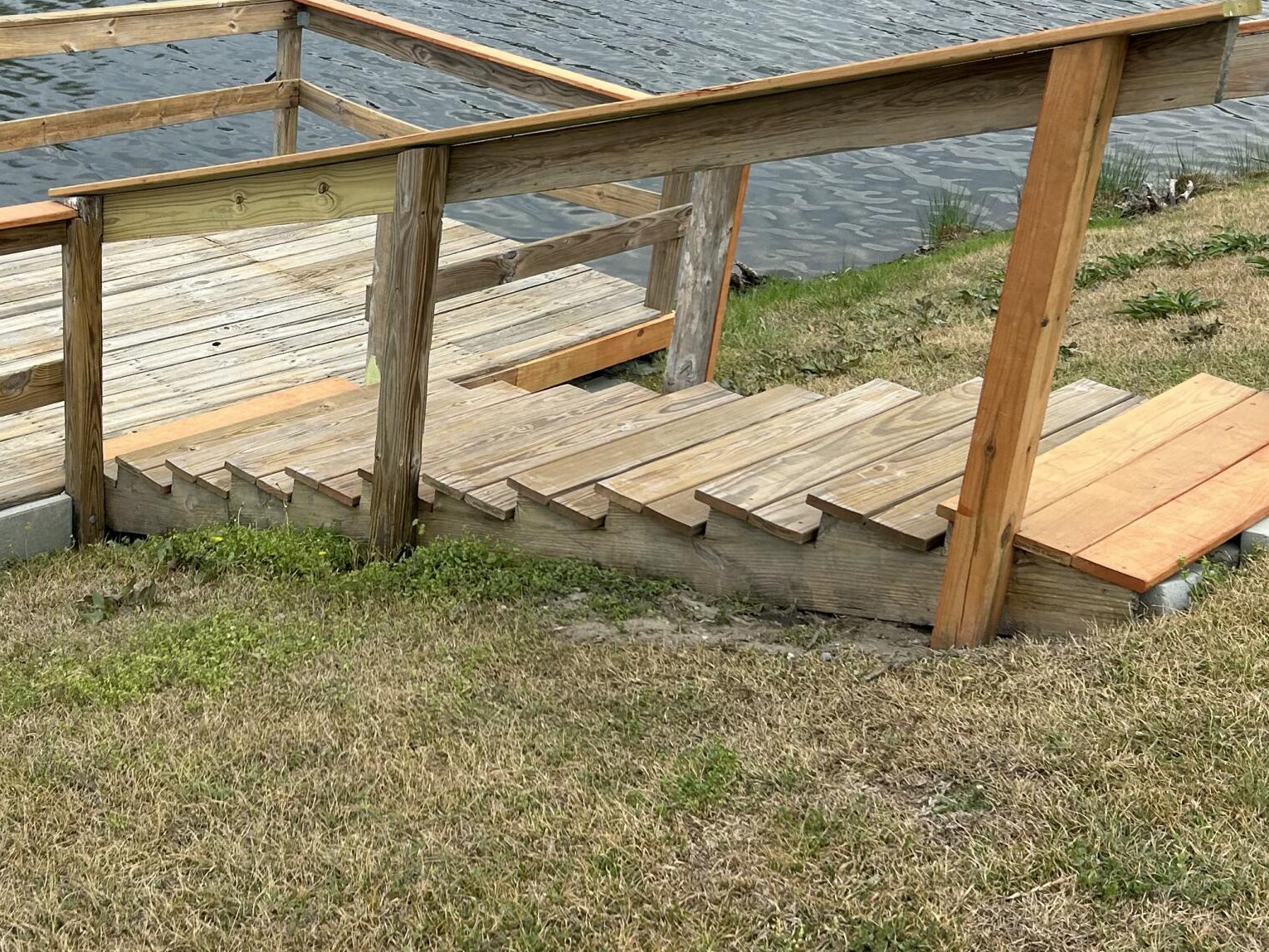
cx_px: 383
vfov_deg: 28.5
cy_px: 406
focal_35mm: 51
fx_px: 1870
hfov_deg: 36.9
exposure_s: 1/1531
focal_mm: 5.7
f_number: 1.5
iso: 50
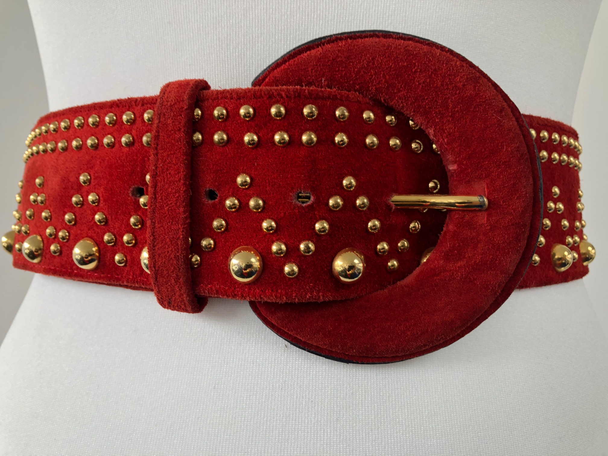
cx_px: 304
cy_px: 228
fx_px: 492
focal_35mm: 28
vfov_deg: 49.7
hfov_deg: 63.4
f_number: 1.8
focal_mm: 3.99
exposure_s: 1/120
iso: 64
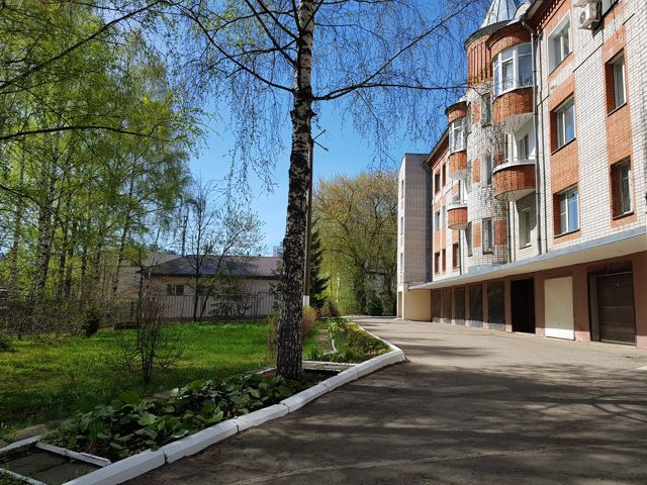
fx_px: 486
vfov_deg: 53.1
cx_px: 324
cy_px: 242
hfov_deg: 67.3
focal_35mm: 26
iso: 40
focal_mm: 4.2
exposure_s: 1/1700
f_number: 1.7
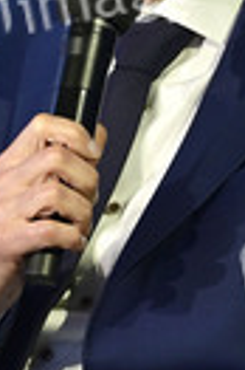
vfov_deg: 3.4
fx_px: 6264
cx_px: 130
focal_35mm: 612
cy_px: 127
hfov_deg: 2.2
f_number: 4.5
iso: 200
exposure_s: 1/400
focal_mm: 200
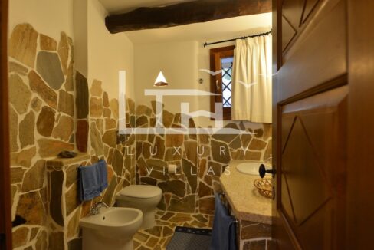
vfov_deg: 67.5
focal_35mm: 18
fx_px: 187
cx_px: 187
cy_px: 125
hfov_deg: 90.0
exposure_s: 1/60
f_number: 4
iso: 800
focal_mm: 18
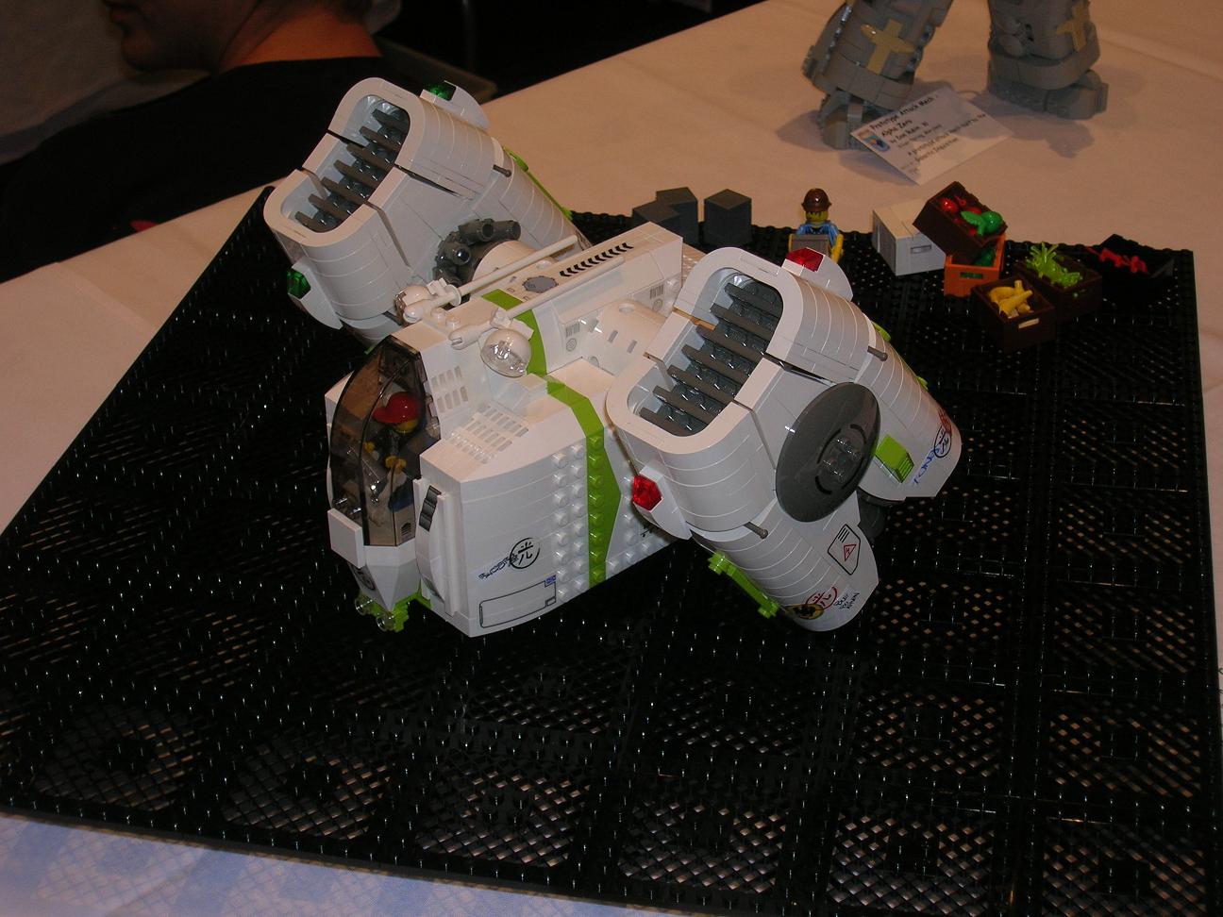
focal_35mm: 58
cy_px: 458
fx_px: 2049
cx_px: 612
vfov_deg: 25.2
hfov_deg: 33.2
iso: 50
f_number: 3.5
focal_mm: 9.7
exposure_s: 1/60.1
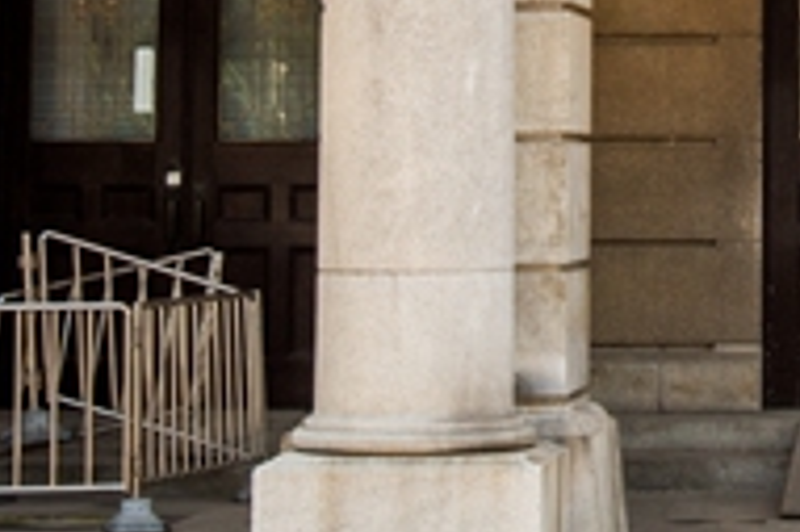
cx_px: 976
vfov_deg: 6.6
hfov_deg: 9.9
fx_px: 4529
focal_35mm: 204
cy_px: -438
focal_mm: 36
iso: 100
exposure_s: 1/100
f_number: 16
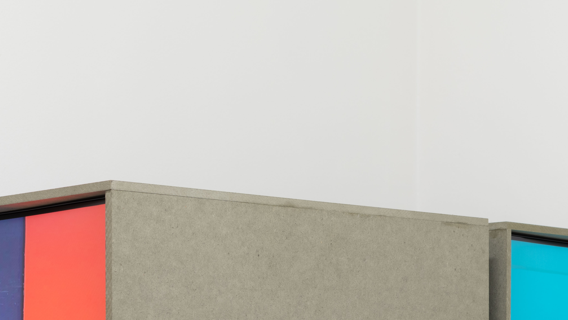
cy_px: 434
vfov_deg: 9.6
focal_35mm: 123
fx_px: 1852
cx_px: 252
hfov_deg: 17.4
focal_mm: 50
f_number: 14
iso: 64
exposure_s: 4
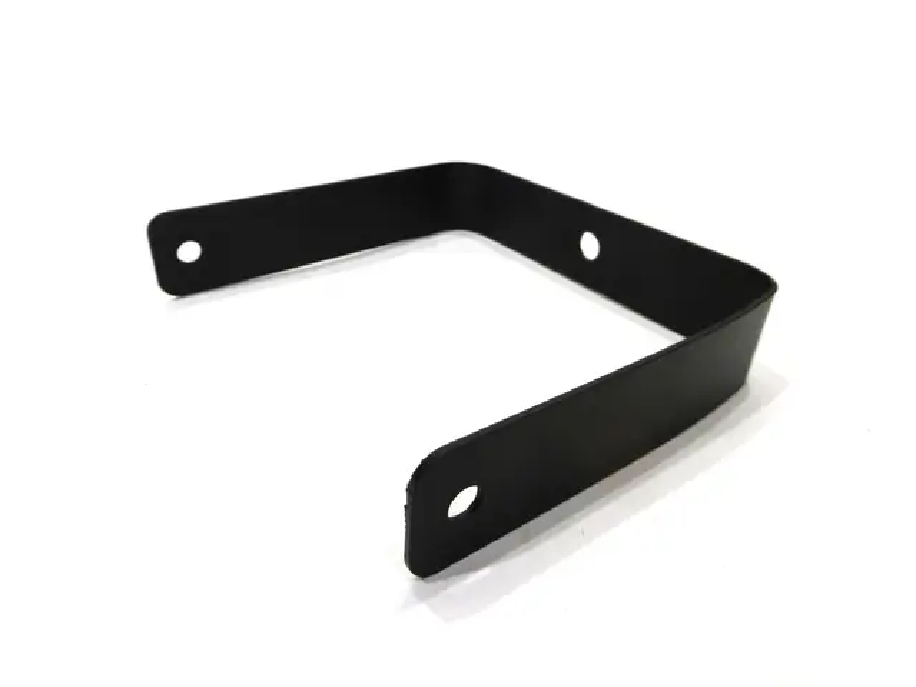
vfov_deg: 56.8
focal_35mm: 24
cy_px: 344
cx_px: 458
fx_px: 635
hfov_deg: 71.6
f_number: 3.1
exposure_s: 1/160
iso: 100
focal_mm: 4.3
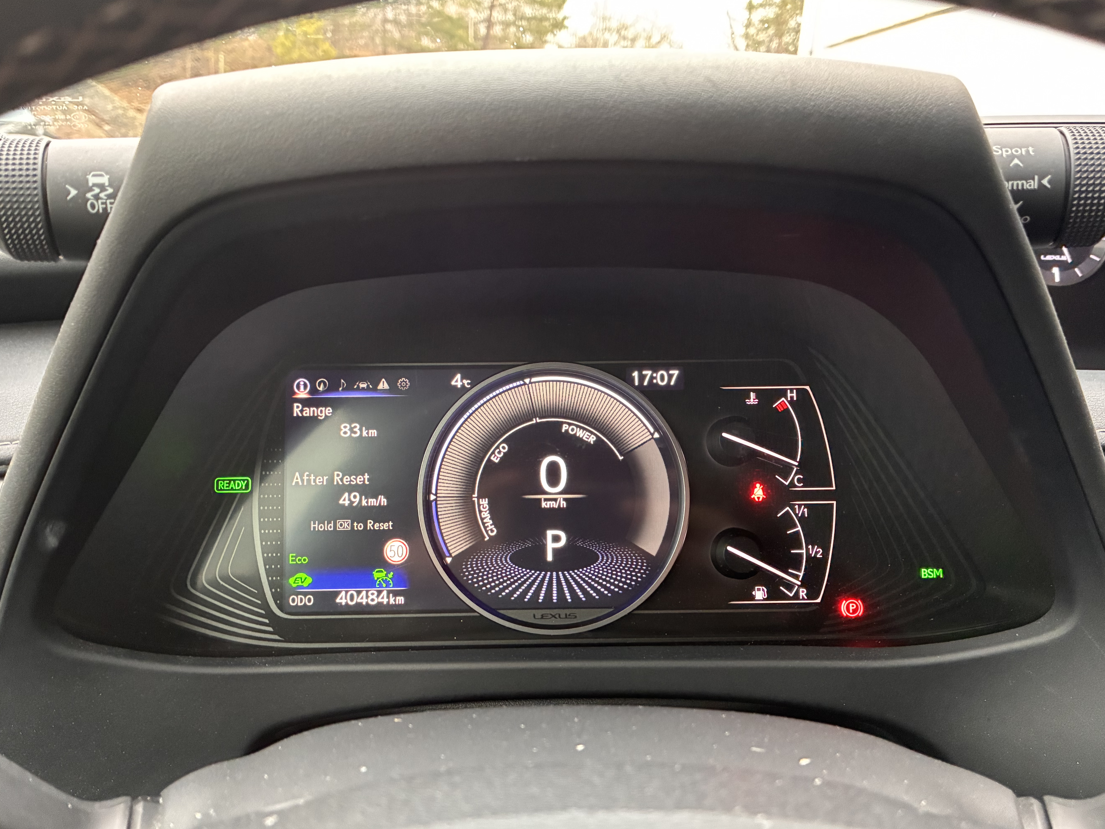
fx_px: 894
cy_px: 422
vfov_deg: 49.7
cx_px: 536
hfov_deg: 63.4
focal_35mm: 28
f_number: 1.64
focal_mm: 4.2
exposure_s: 1/37
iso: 400
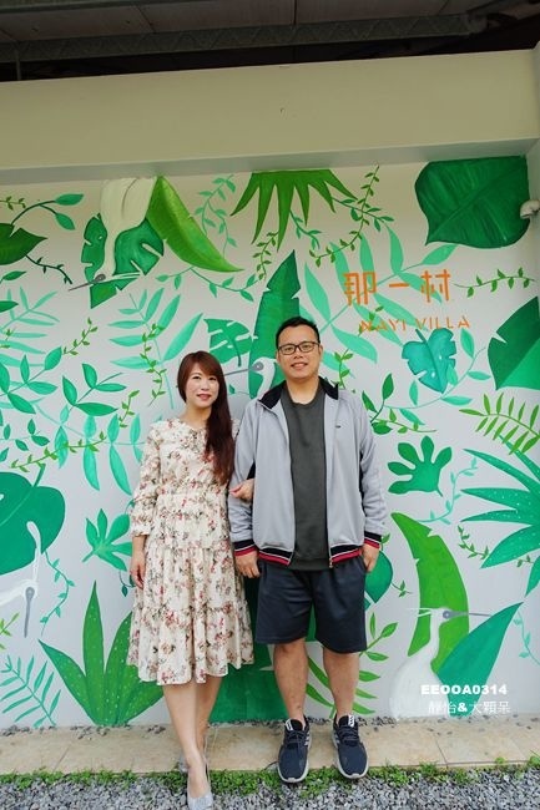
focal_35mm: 24
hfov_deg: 53.1
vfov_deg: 73.8
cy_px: 405
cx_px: 270
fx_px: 540
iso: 125
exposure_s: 1/250
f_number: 2.8
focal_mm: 8.8
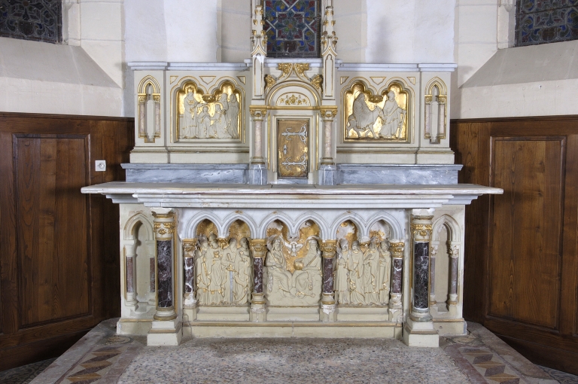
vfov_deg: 36.8
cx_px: 289
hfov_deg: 53.2
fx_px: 577
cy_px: 192
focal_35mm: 36
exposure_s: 1/30
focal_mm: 24
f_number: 14
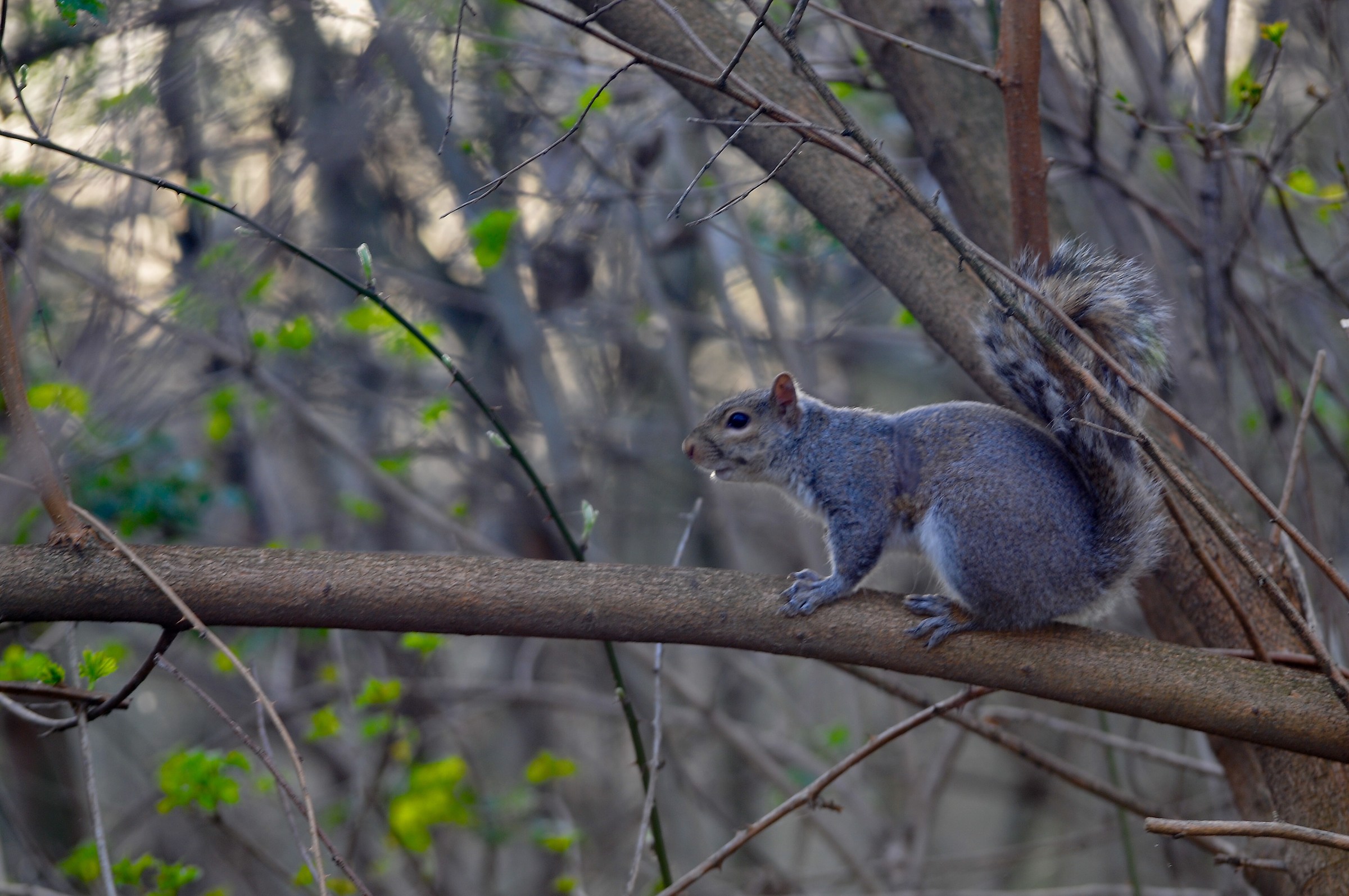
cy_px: 448
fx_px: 11228
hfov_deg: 6.9
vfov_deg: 4.6
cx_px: 674
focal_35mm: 300
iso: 200
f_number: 4
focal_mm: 200
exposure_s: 1/60
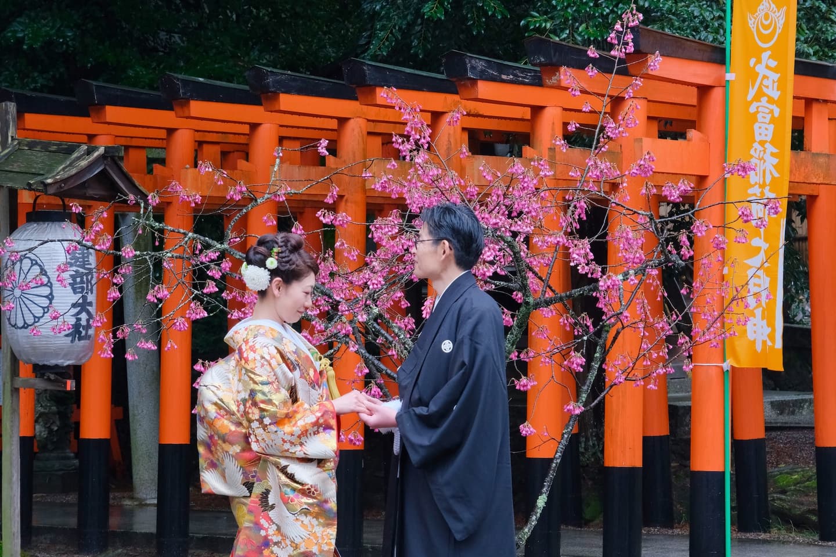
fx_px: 2345
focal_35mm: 101
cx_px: 418
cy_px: 278
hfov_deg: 20.2
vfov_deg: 13.5
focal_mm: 67.5
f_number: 8
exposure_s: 1/100
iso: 1600
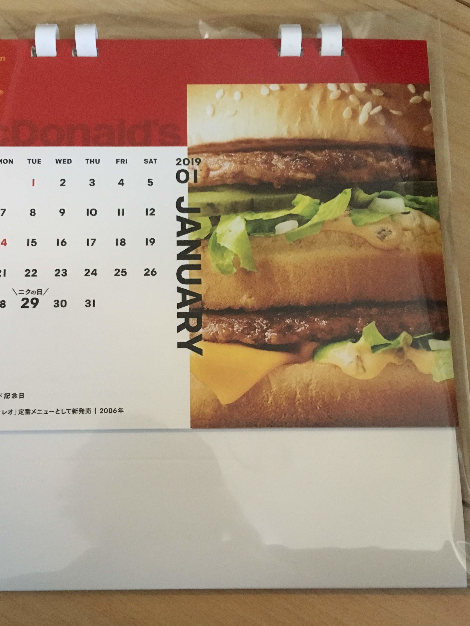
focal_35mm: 36
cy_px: 334
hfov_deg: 39.5
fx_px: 652
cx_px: 190
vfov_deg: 51.3
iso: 200
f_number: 2.2
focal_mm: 4.15
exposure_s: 1/15
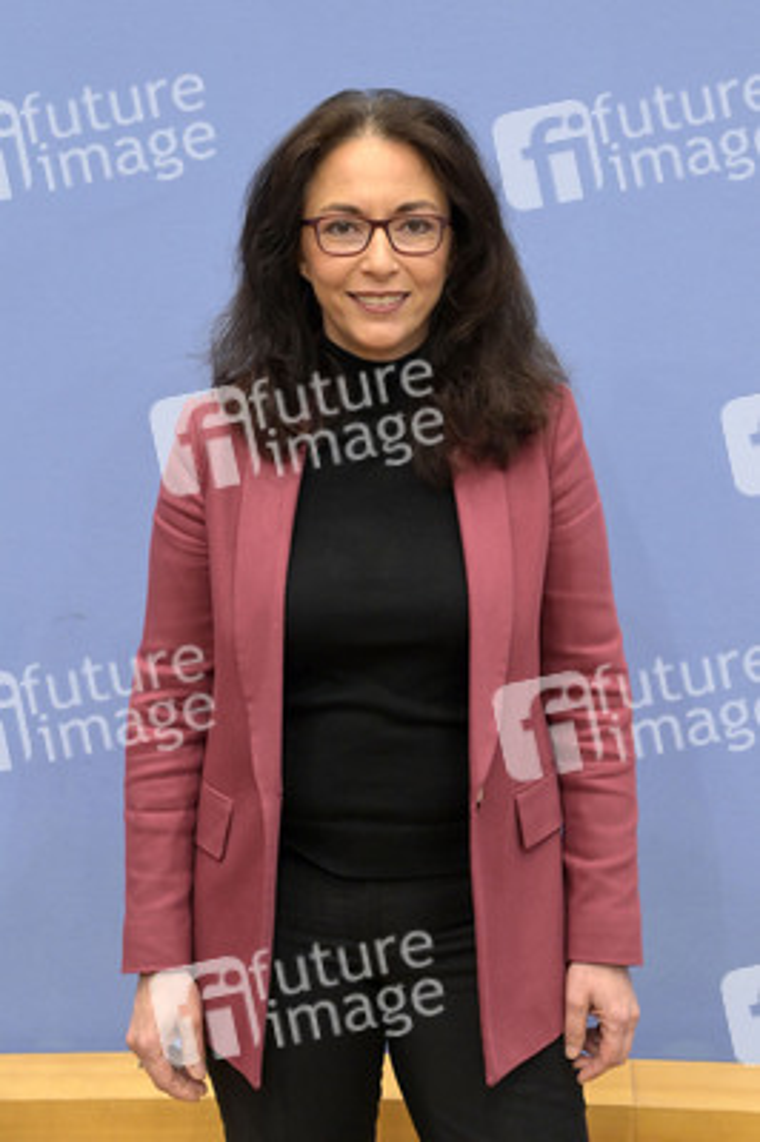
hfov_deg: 21.9
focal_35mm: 62
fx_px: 1967
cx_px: 380
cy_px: 571
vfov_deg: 32.4
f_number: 5.6
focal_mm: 62
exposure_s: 1/400
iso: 5000
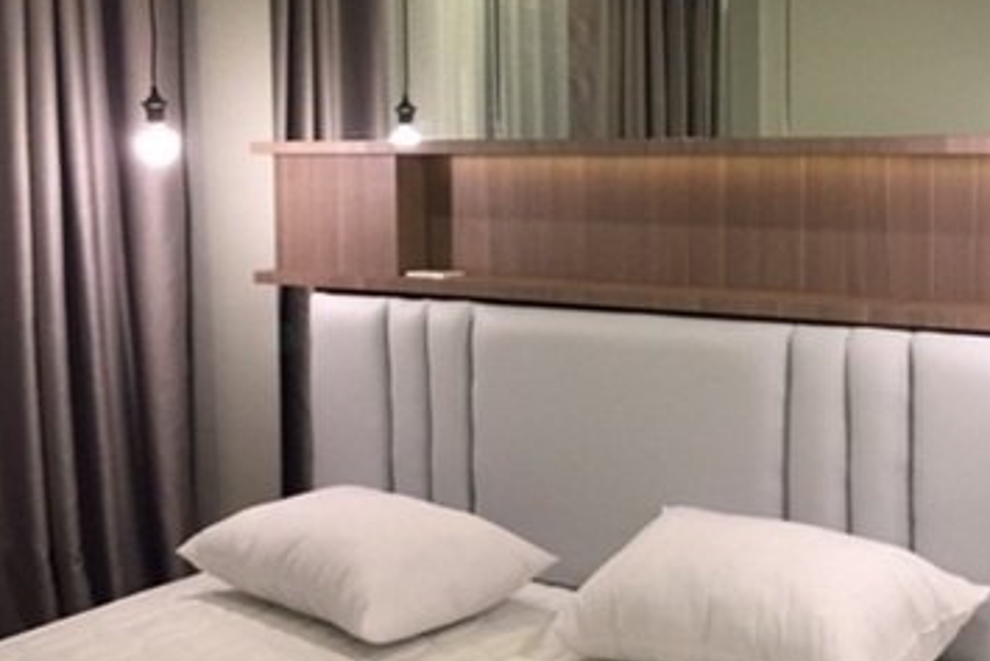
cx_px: 678
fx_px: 1403
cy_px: 234
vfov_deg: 26.4
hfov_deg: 38.3
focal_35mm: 51
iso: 125
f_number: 2.2
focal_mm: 4.15
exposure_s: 1/33
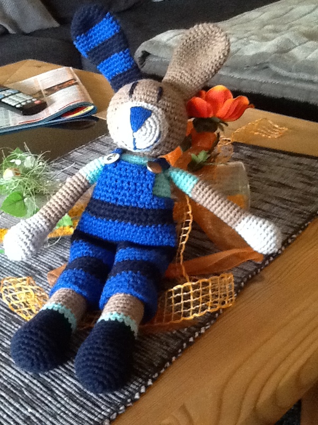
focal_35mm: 44
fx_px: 539
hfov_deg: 32.9
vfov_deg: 42.9
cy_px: 212
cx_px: 159
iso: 320
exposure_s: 1/20
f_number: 2.4
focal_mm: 2.03
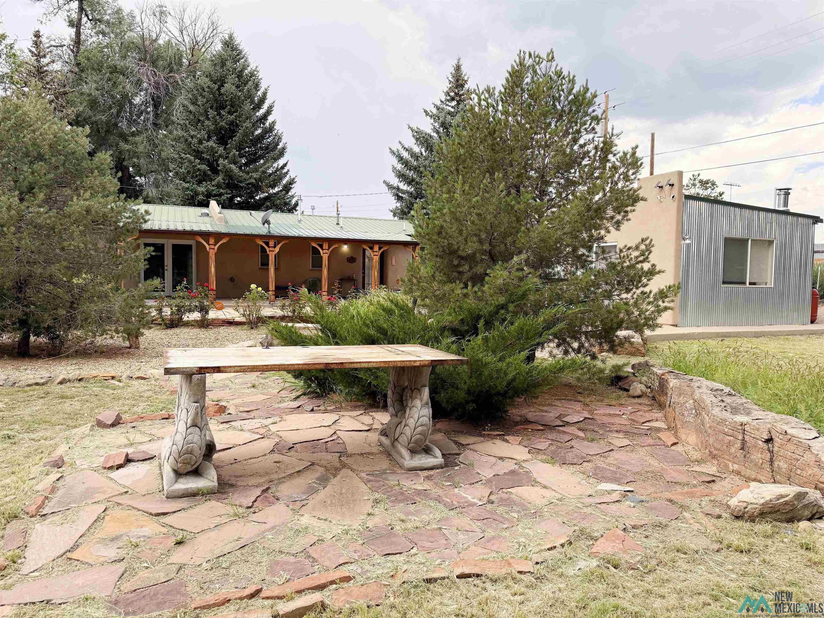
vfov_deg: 56.8
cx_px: 412
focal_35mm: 24
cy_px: 309
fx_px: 571
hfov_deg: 71.6
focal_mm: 6.76
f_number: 1.78
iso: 100
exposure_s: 1/831
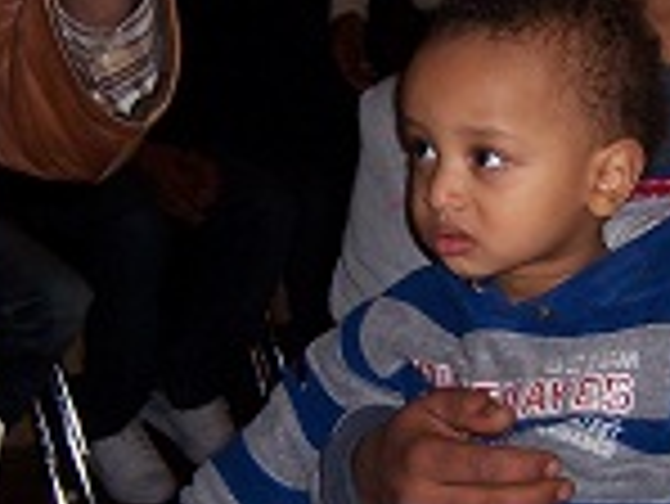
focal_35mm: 114
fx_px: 2208
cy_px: 263
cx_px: 382
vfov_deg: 13.0
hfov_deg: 17.2
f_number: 2.8
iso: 80
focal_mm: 5.5
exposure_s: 1/60
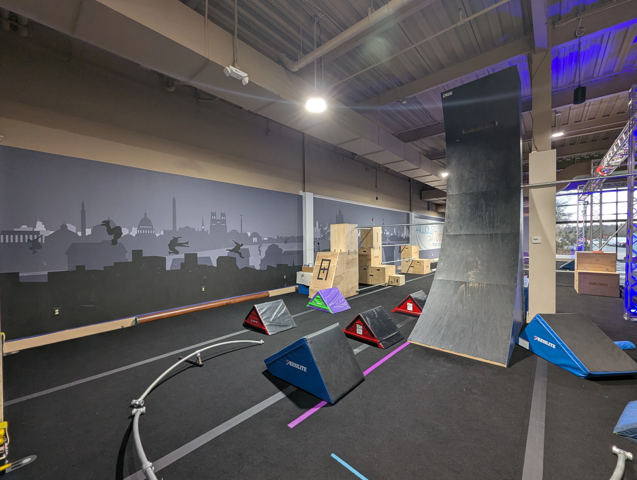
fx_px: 240
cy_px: 240
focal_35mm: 13
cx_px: 318
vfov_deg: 90.1
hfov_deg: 106.1
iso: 95
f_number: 2.2
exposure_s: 1/23.8
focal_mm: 1.95
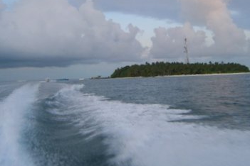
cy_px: 50
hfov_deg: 51.6
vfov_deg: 35.5
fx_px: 257
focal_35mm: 37
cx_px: 147
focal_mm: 4.7
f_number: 2.8
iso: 80
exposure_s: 1/80
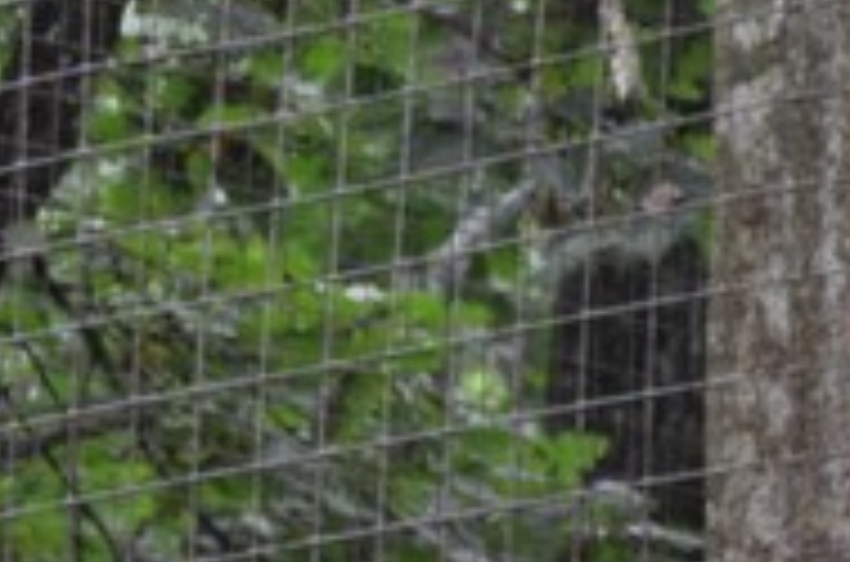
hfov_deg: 2.1
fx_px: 22705
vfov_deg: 1.4
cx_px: -1435
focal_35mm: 964
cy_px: -418
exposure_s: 1/100
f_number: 5.6
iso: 400
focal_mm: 105
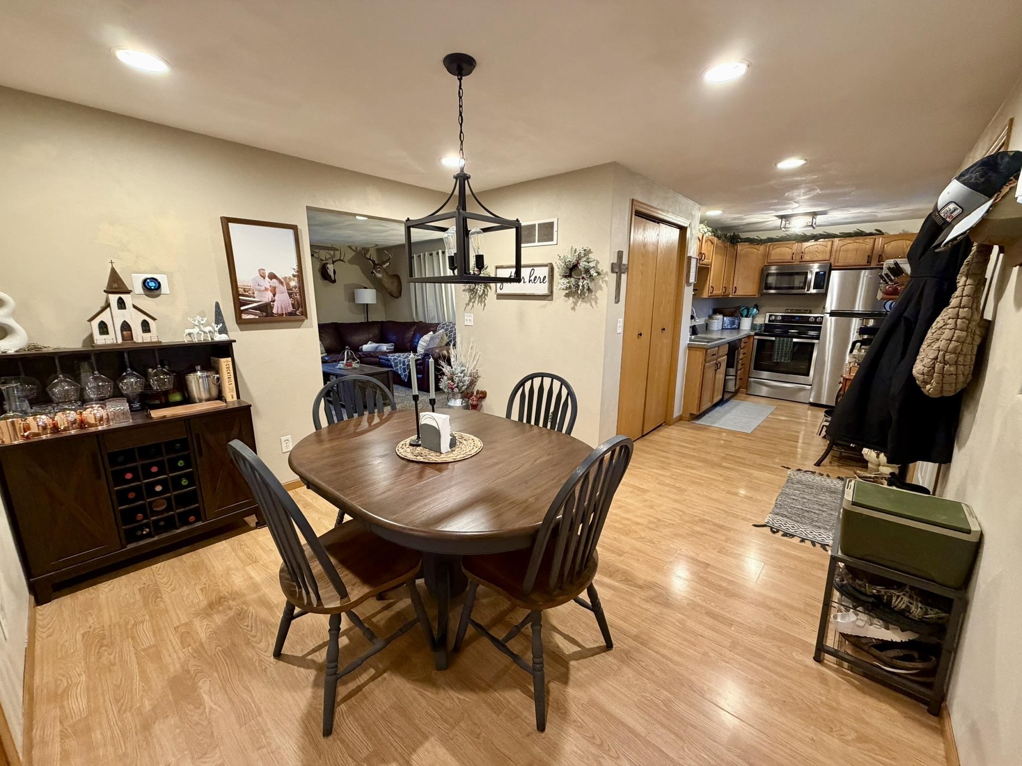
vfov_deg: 85.7
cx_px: 511
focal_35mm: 14
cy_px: 383
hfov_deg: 102.1
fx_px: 413
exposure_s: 1/60
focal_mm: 2.22
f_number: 2.2
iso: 400
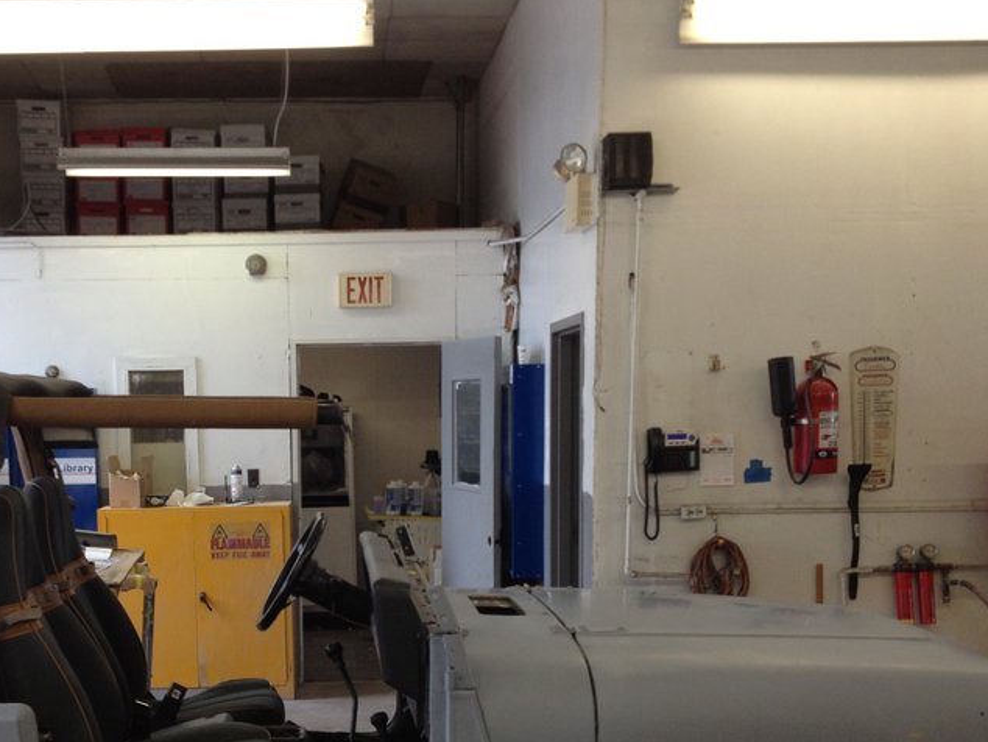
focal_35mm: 58
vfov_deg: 24.9
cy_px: 560
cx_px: 338
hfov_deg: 33.0
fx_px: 1656
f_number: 2.4
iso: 64
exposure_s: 1/60
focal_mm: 4.28
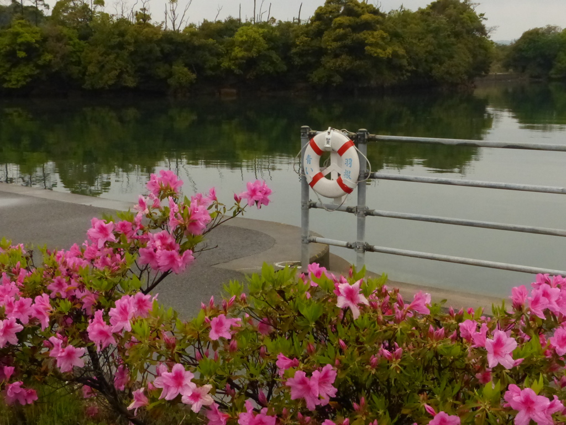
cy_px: 212
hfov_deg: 34.9
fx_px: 899
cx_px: 283
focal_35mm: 55
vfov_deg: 26.6
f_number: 6.3
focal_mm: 9.9
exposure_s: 1/1300
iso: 800
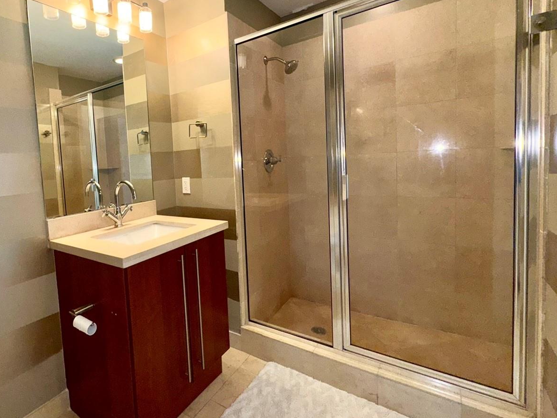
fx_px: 306
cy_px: 183
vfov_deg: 68.4
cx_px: 186
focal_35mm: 19
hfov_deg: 81.8
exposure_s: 1/115
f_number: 2.2
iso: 80
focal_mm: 2.22
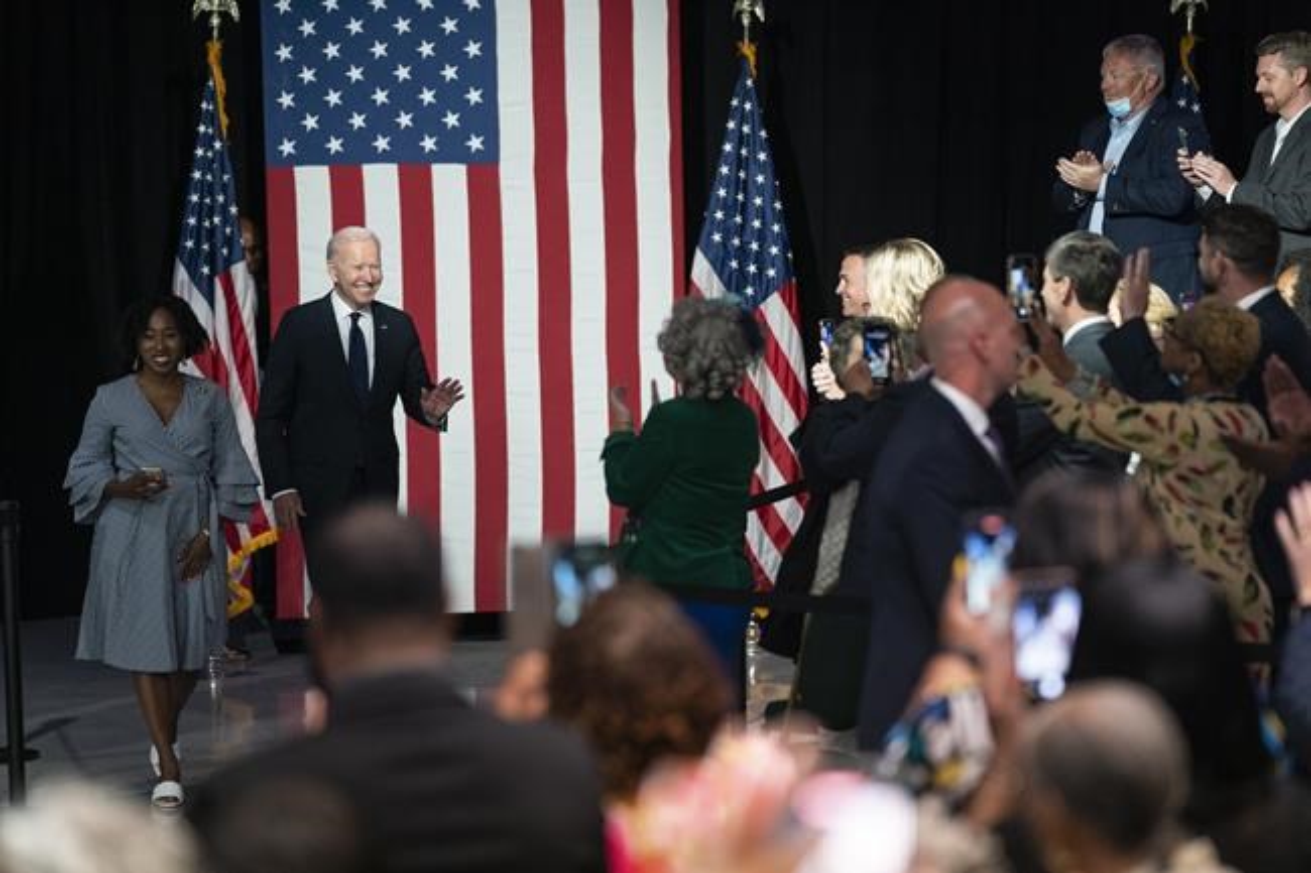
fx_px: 5170
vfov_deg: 9.7
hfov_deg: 14.5
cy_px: 436
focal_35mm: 142
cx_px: 656
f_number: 2.8
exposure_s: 1/200
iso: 2500
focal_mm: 142
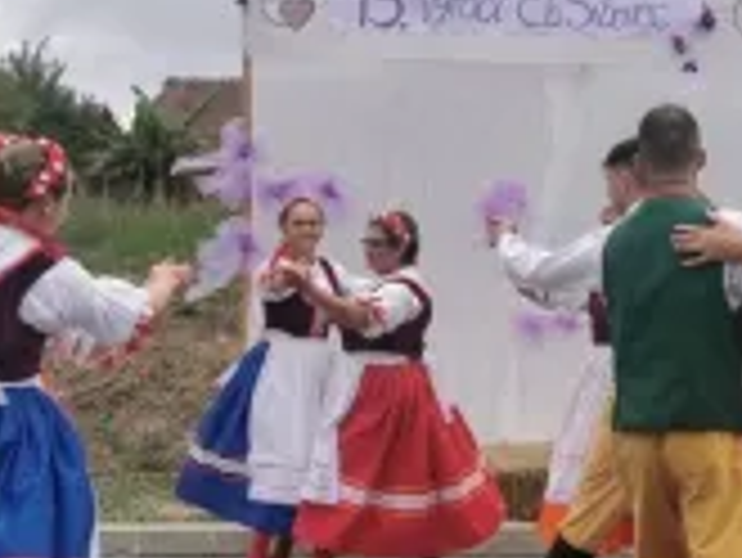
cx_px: 603
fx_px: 1437
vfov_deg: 21.9
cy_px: 207
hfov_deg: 28.3
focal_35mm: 67
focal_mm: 5.56
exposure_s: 1/359
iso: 50
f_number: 1.6
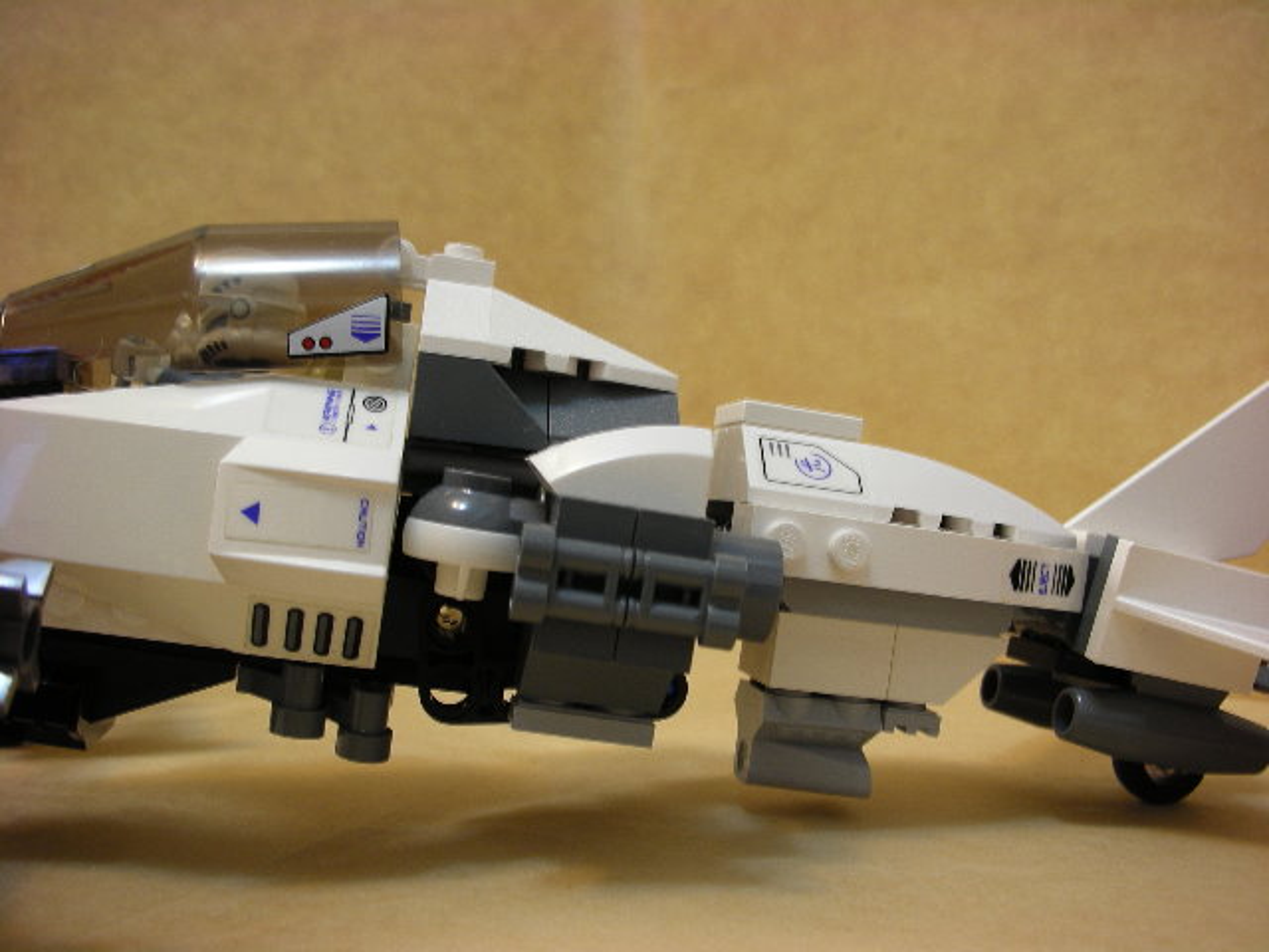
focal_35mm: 35
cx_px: 634
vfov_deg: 40.7
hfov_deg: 52.6
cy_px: 476
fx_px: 1283
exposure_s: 1/4
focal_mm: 5.8
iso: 110
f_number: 3
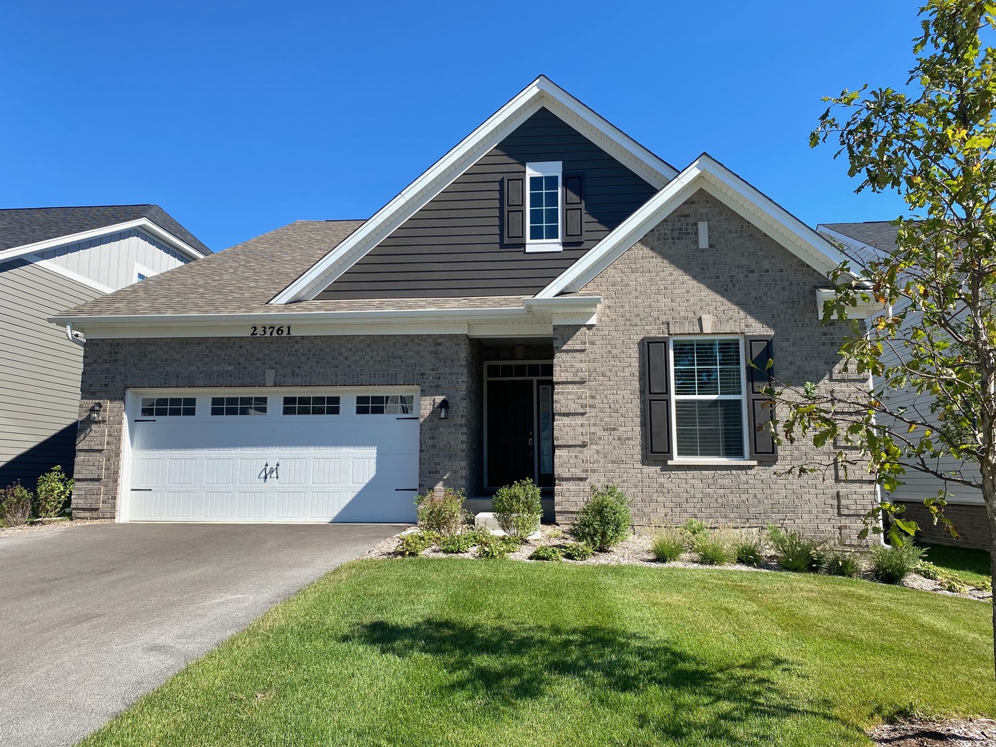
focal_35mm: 26
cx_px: 498
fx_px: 748
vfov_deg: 53.1
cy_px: 374
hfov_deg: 67.3
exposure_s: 1/1754
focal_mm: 4.25
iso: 32
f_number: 1.8
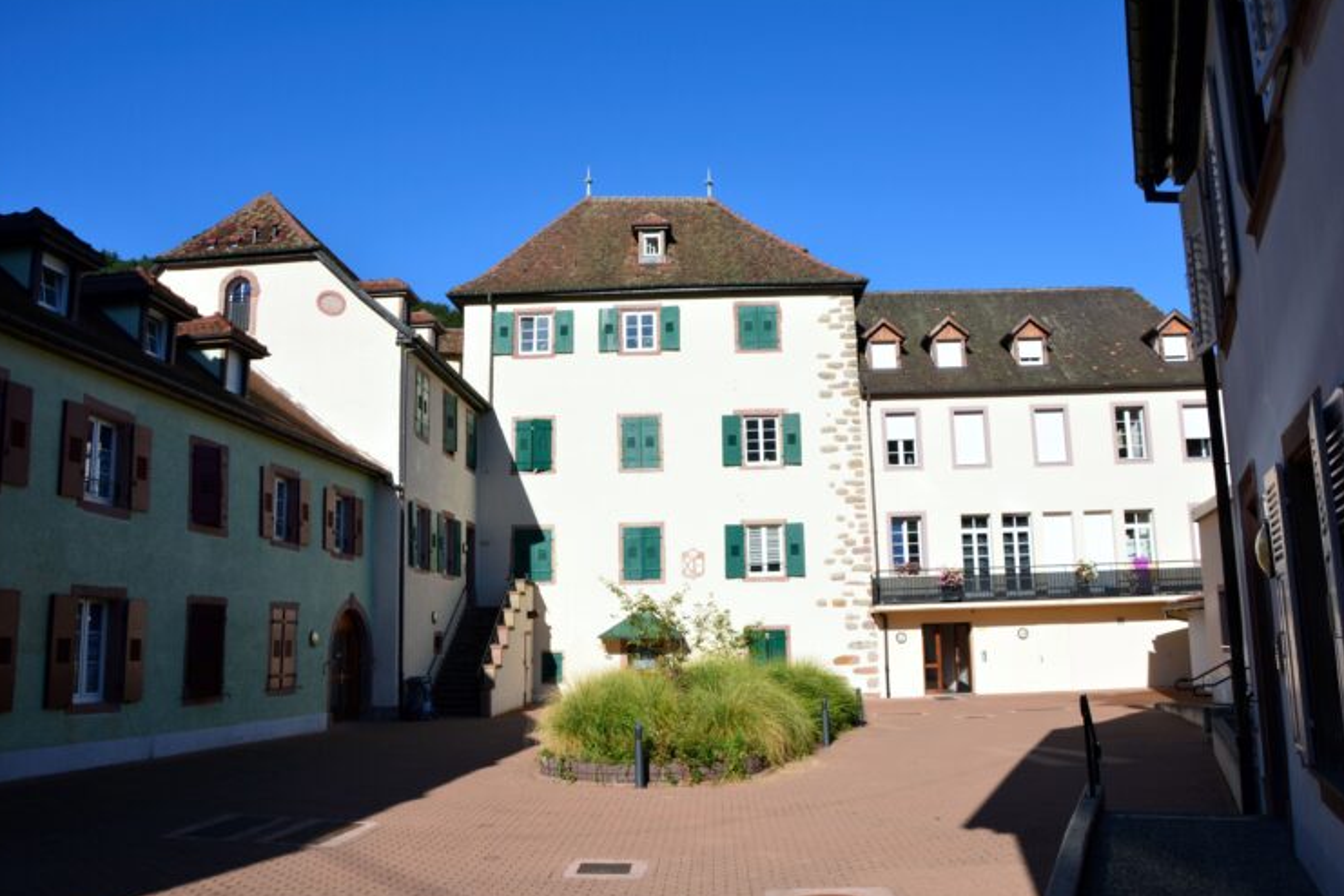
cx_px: 649
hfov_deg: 65.5
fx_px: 1045
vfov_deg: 46.4
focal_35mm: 28
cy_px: 452
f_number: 11
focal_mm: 18
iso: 110
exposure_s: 1/125
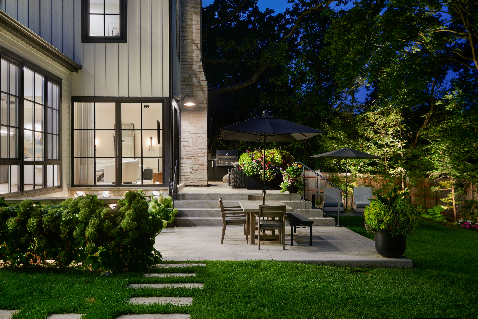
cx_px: 239
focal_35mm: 35
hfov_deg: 54.4
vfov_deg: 37.8
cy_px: 160
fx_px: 465
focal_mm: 35
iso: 320
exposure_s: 8
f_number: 8
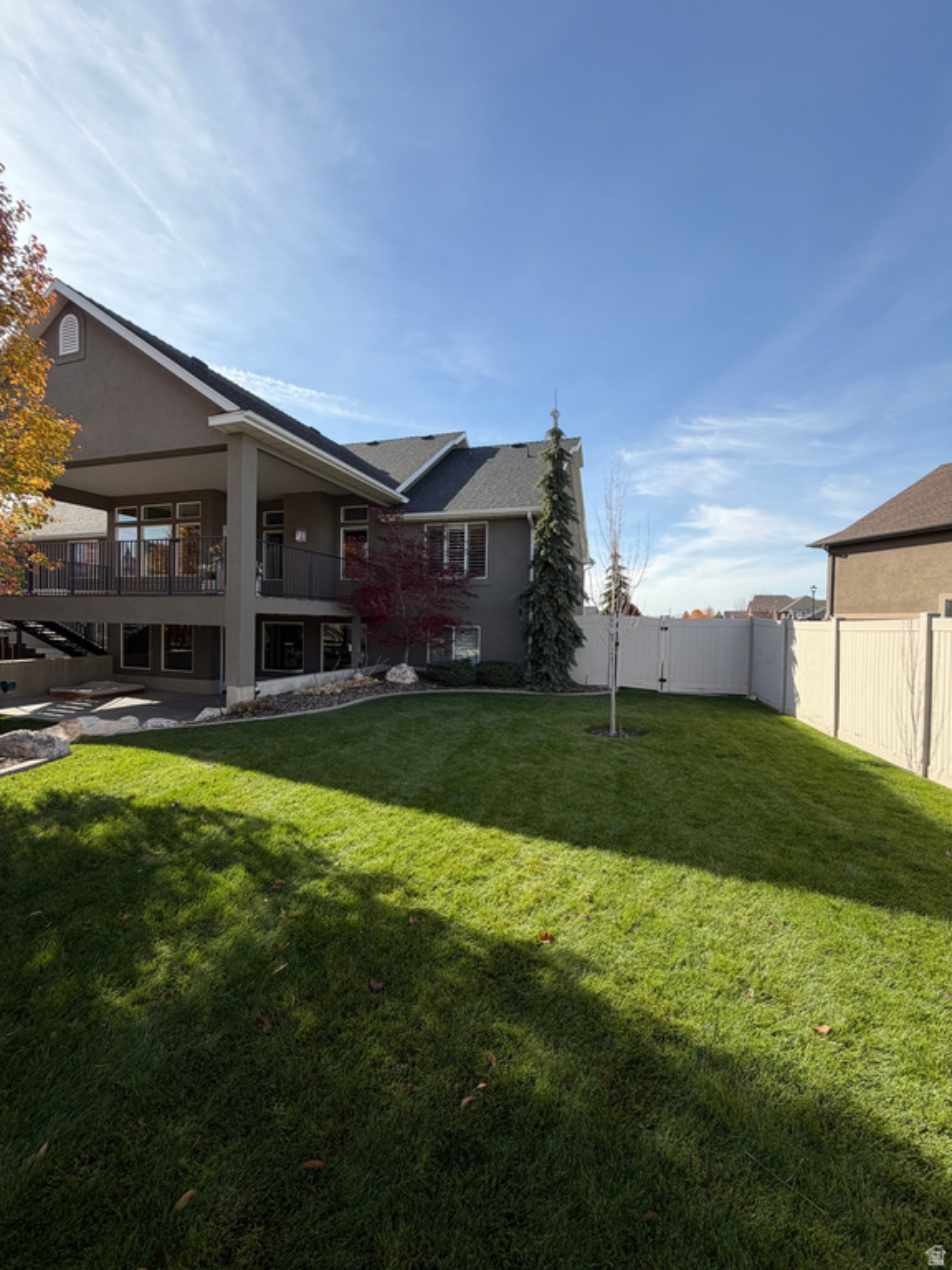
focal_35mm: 14
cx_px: 476
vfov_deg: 102.1
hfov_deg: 85.7
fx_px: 513
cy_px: 635
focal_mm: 2.22
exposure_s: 1/770
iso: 32
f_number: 2.2
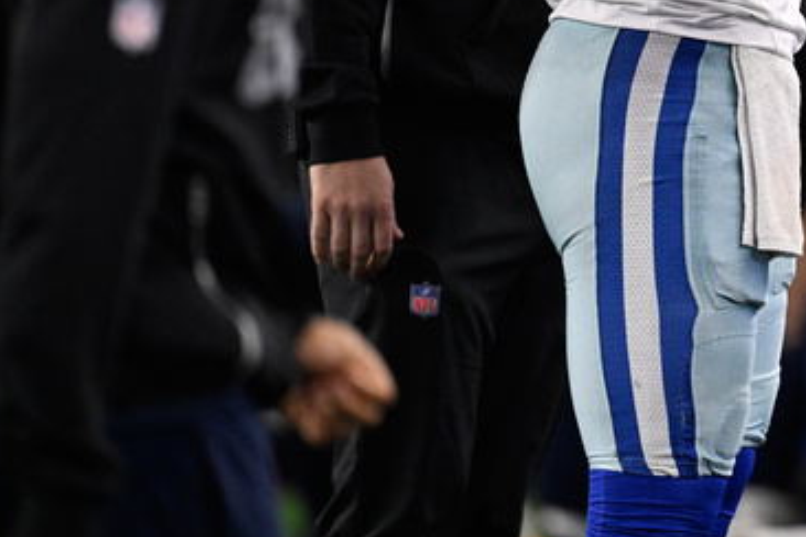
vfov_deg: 1.2
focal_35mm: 1119
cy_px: -6
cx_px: 1105
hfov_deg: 1.8
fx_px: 25051
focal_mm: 400
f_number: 2.8
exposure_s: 1/1600
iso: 1600
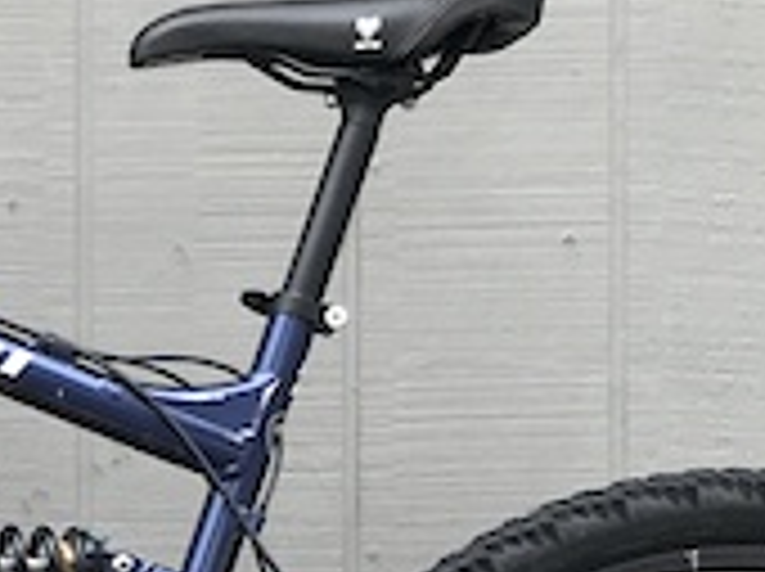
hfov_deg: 14.4
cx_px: -202
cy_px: 613
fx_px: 2913
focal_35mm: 132
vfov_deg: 11.1
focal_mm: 3.99
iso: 20
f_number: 1.8
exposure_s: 1/544
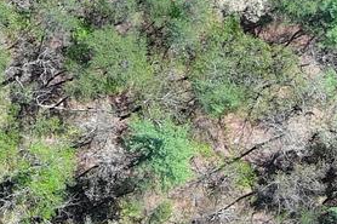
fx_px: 2002
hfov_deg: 9.5
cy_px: -353
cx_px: -86
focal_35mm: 214
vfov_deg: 6.1
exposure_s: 1/457
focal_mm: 10.57
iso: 100
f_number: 2.8
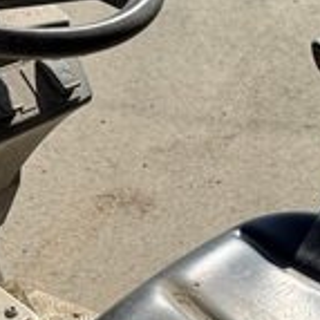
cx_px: 230
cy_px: 172
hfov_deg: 19.4
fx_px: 931
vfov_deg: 19.5
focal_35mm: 89
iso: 80
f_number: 1.78
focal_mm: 6.76
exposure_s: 1/4167
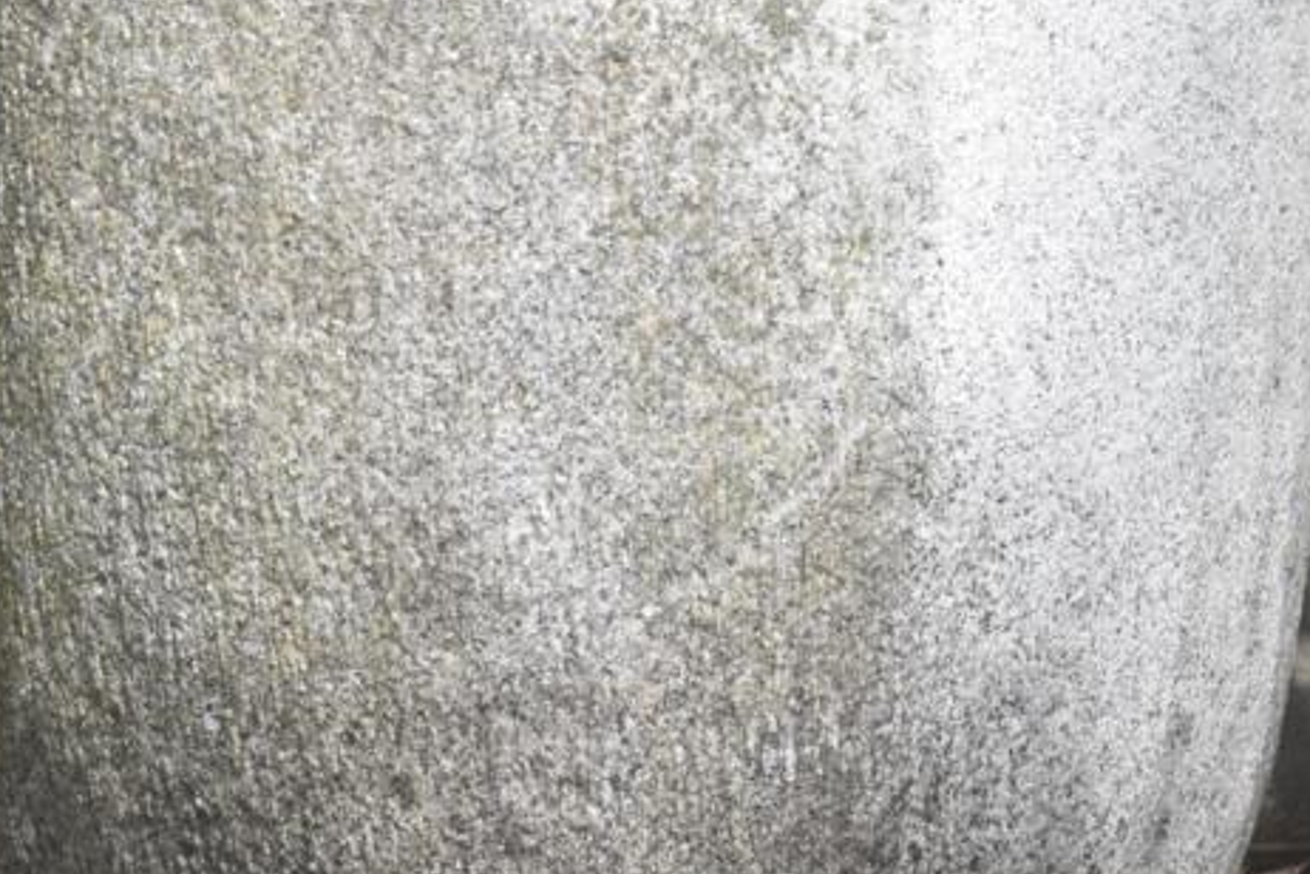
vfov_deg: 5.2
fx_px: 9612
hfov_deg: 7.8
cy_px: 345
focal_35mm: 264
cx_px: 590
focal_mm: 75
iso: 400
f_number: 8
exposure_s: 1/250
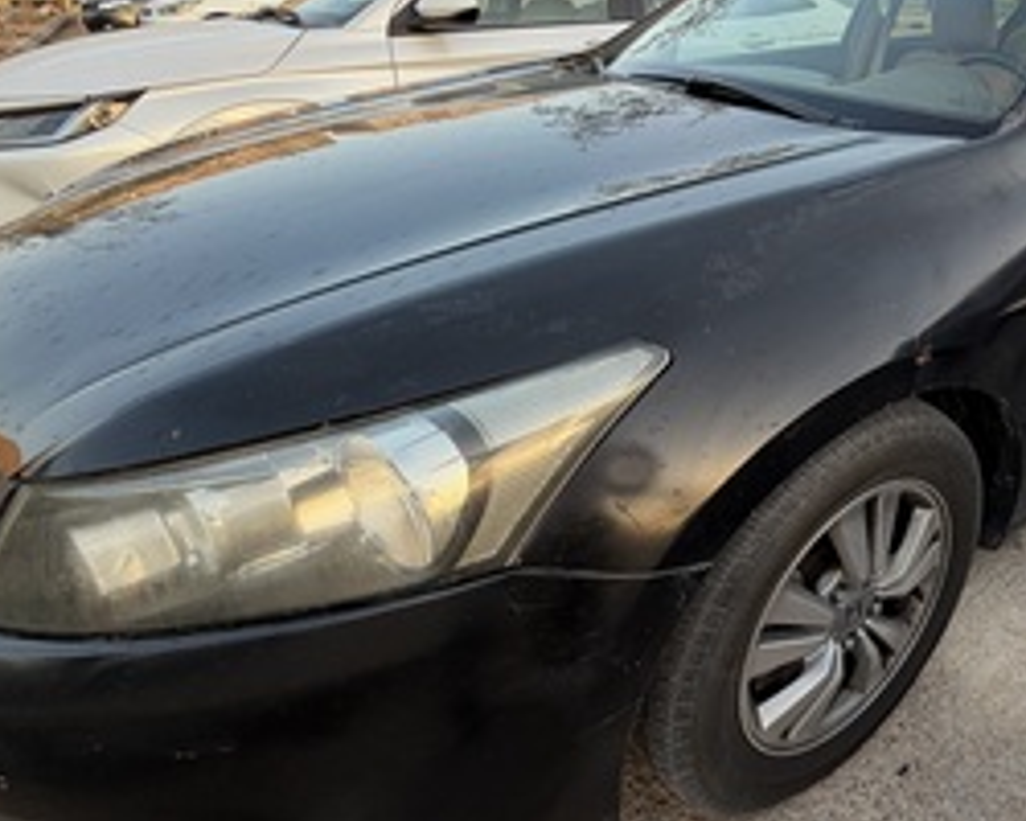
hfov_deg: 61.2
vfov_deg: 55.7
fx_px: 759
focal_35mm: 25
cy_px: 281
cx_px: 852
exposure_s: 1/121
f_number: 2.2
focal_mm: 2.22
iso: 50
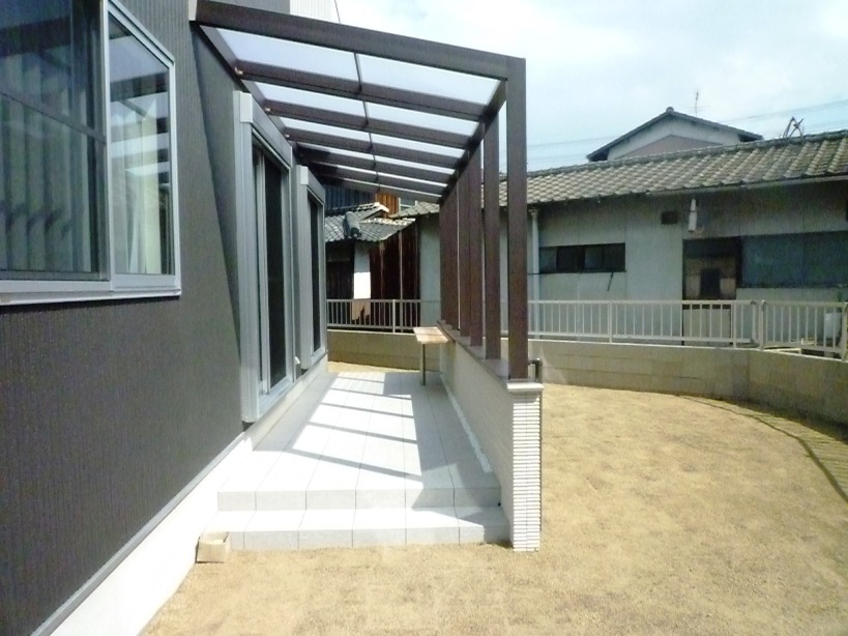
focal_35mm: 25
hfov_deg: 69.4
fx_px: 612
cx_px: 424
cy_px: 318
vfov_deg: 54.9
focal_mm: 4.4
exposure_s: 1/2000
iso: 1600
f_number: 8
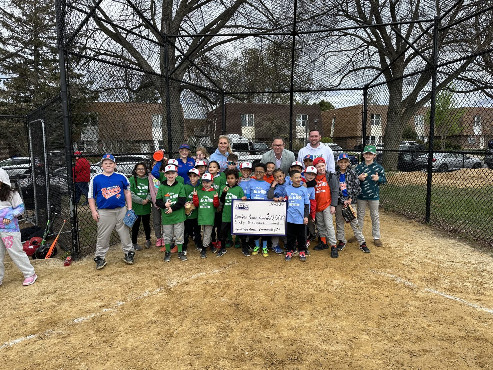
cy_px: 185
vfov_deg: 56.8
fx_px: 342
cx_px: 246
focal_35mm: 24
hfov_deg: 71.6
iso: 80
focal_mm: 6.86
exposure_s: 1/2110
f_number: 1.78
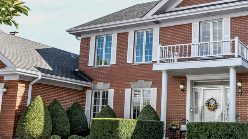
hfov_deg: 40.7
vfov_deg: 24.0
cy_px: 70
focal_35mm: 50
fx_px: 329
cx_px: 168
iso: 250
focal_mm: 13
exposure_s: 1/200
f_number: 8
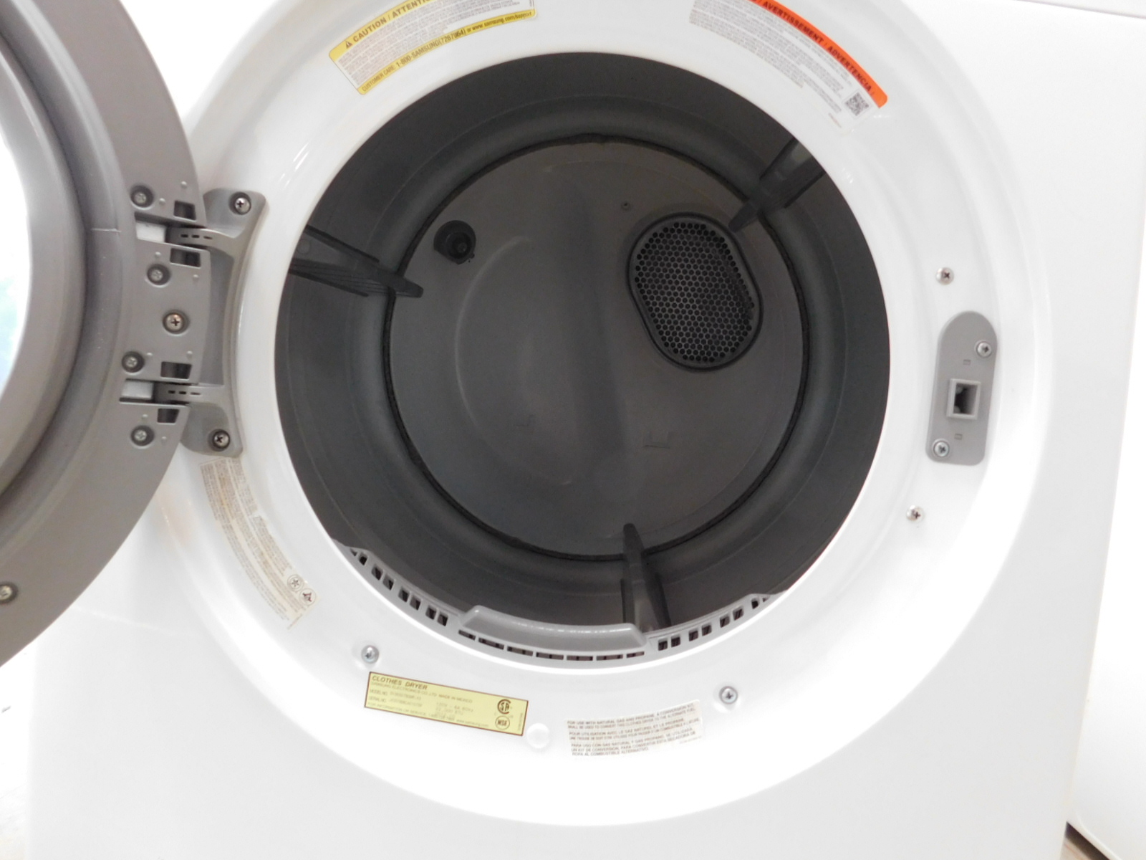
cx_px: 573
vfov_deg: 58.9
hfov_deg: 73.9
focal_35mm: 23
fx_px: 761
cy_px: 430
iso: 400
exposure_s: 1/30
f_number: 3
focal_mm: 4
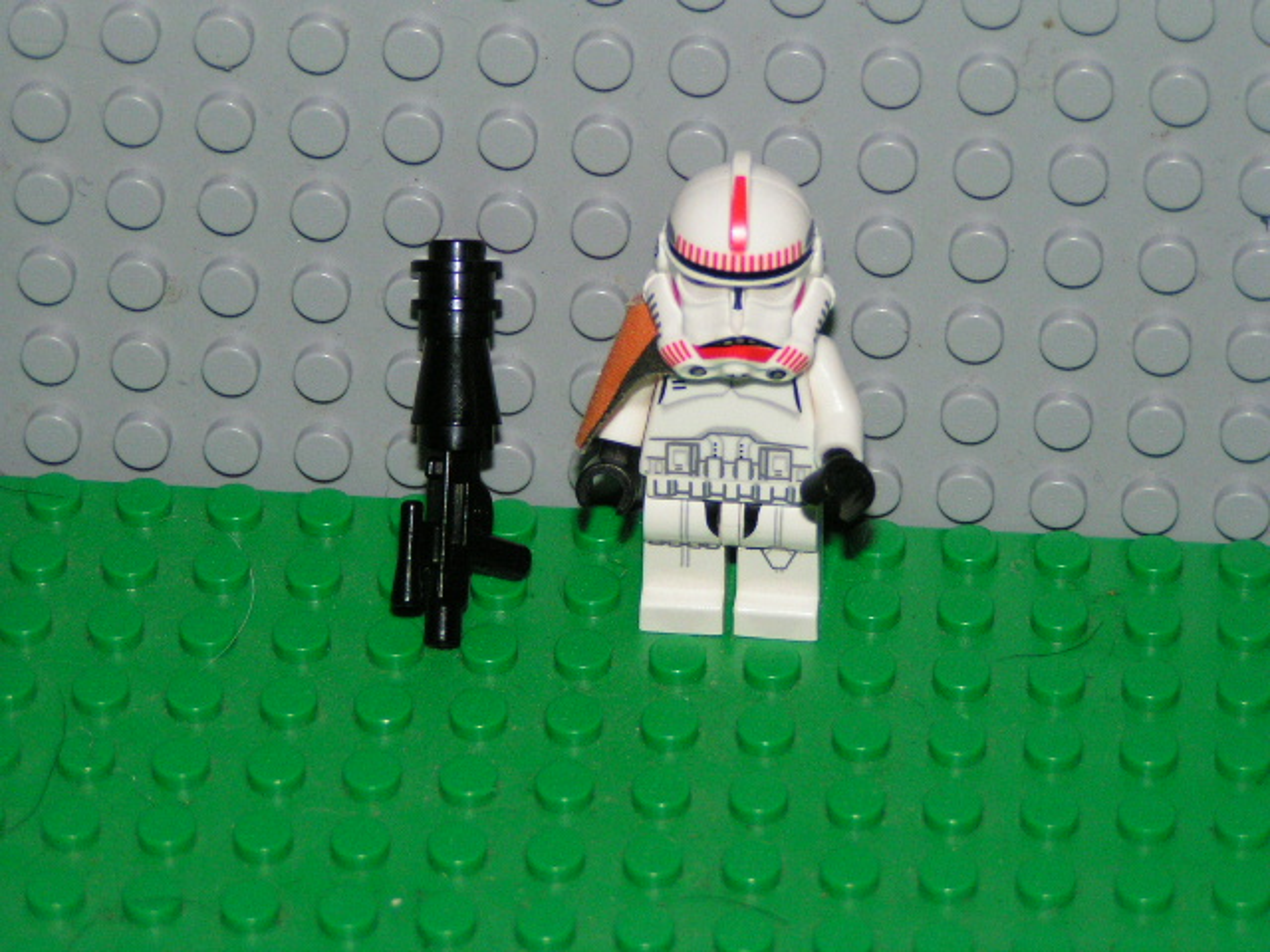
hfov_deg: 13.2
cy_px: 476
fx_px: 5503
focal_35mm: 150
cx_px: 635
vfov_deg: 9.9
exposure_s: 1/160
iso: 200
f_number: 3.5
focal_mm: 22.9
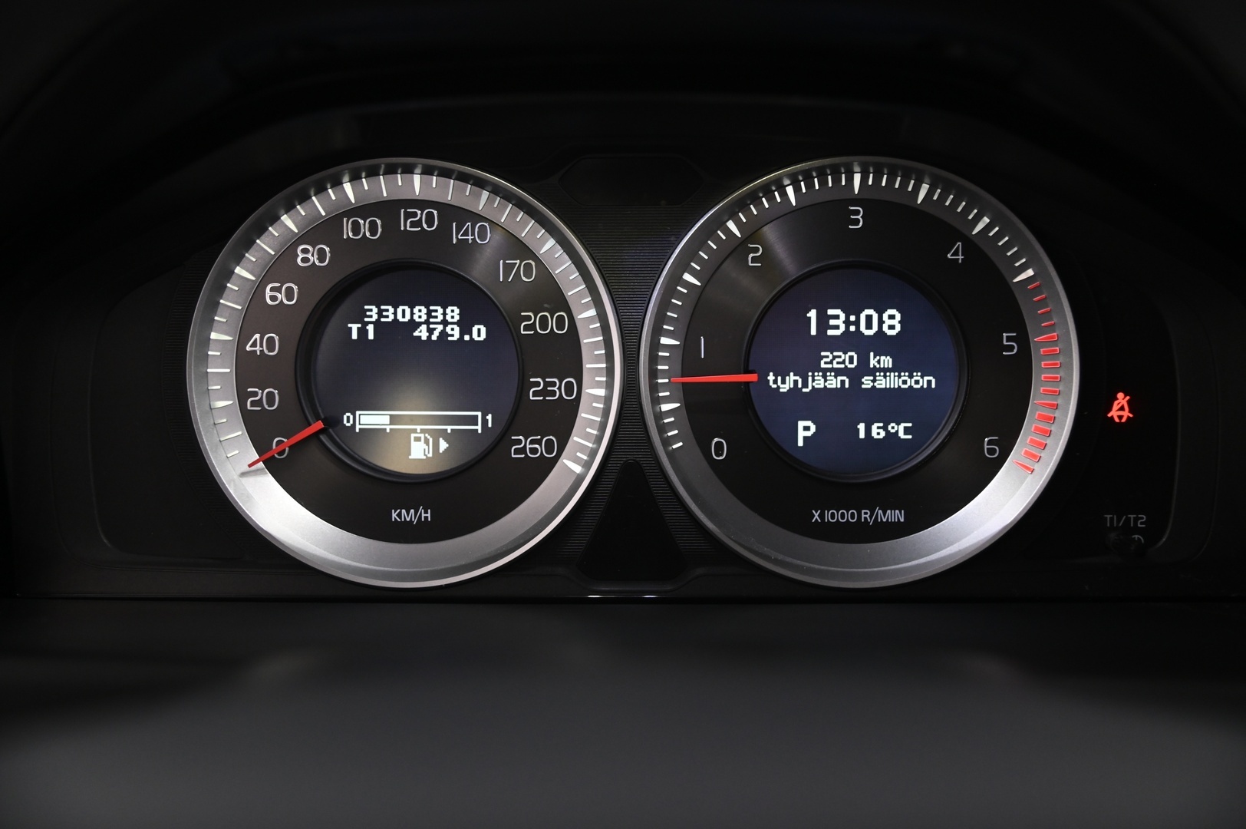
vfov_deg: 25.9
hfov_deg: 38.2
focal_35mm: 52
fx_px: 1798
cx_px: 623
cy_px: 414
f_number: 4
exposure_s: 1/40
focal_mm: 52
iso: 2000
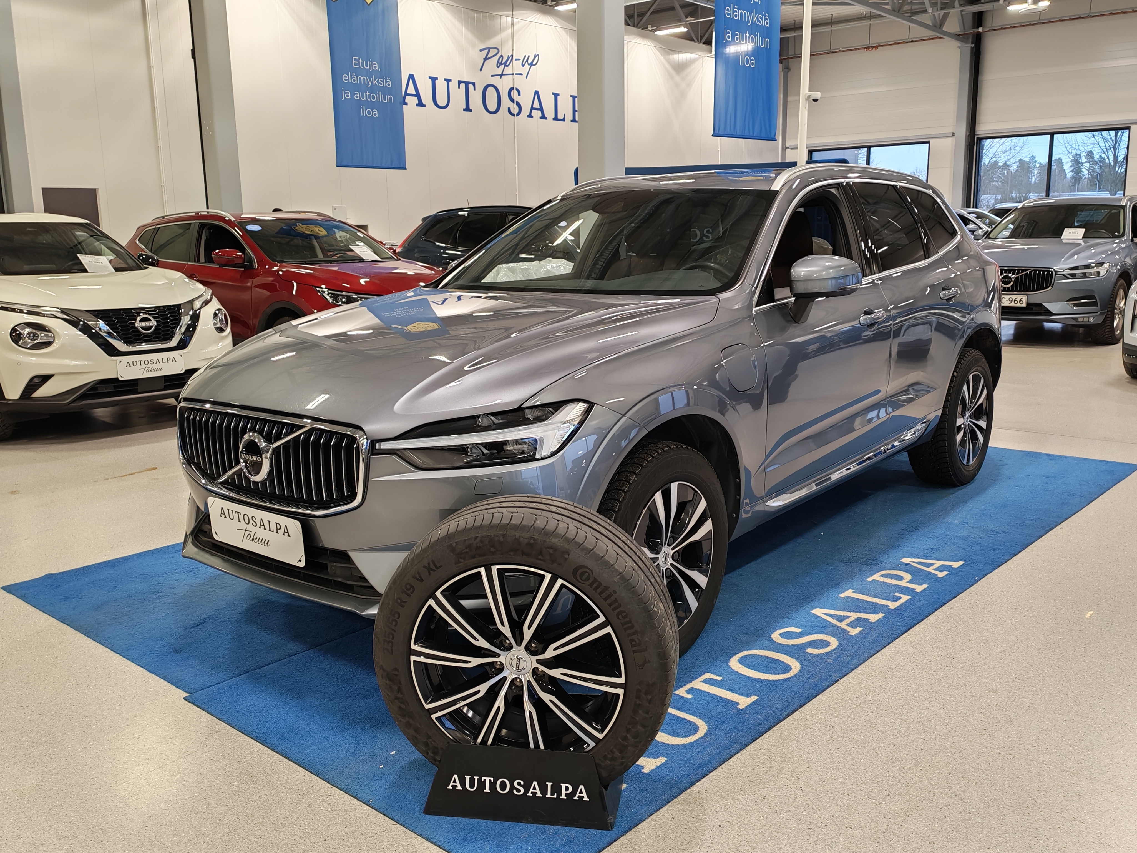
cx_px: 568
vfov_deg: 44.2
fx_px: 1051
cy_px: 426
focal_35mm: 32
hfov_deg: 56.8
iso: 250
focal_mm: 6.12
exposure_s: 1/100
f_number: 1.9
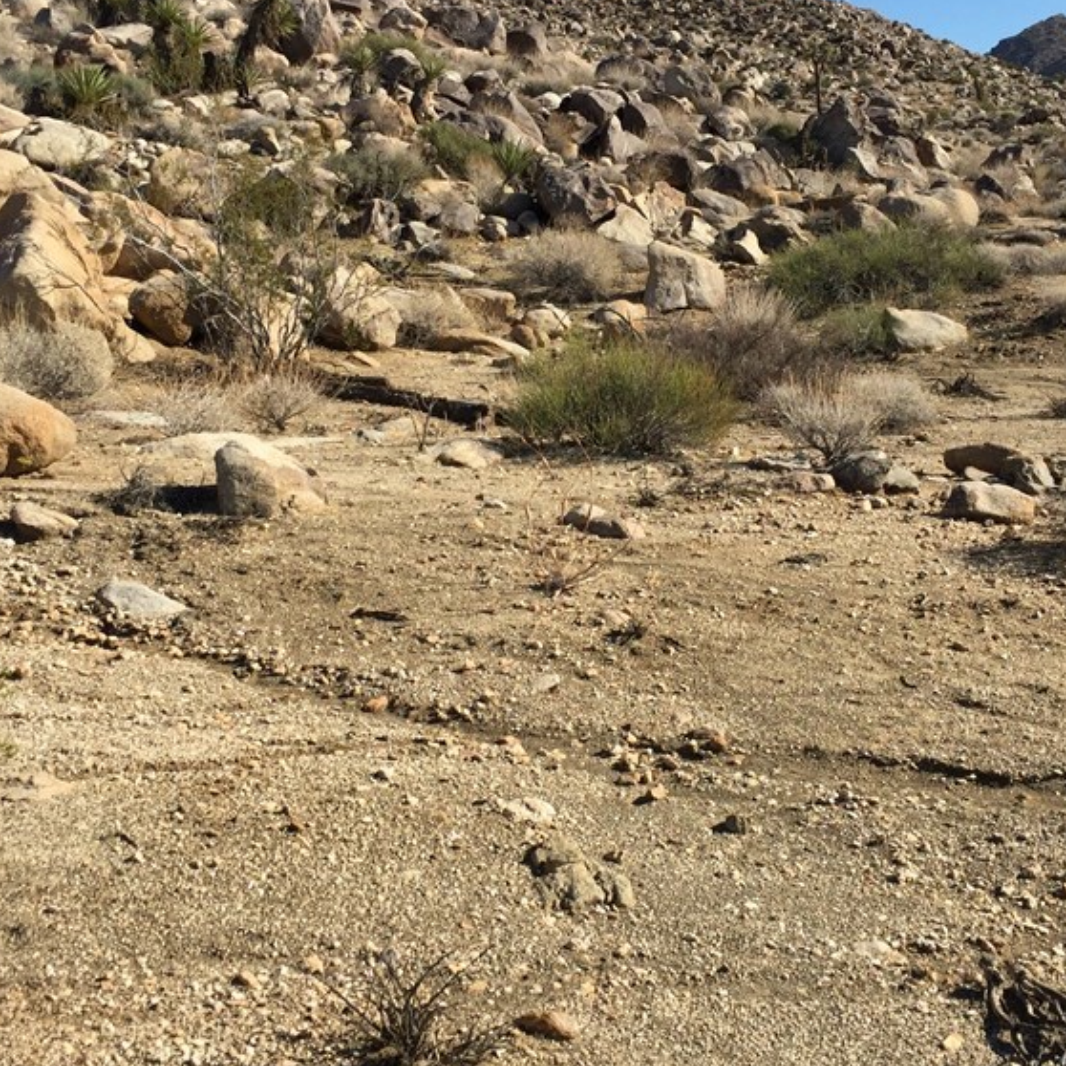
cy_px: 468
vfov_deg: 36.0
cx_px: 613
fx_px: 1638
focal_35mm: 47
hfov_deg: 36.0
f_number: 2.2
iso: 32
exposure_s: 1/2083
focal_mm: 4.15
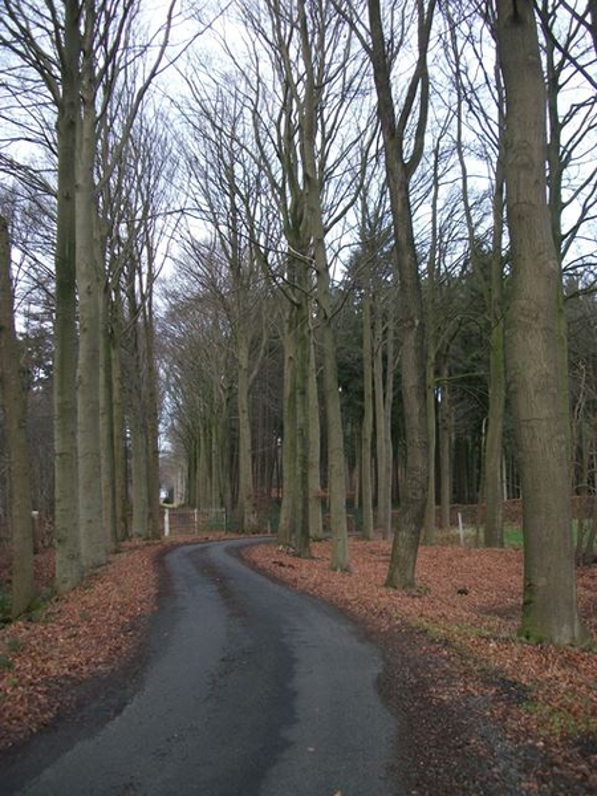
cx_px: 298
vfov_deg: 56.8
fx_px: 736
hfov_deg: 44.2
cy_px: 398
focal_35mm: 32
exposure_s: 1/125
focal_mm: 5.7
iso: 80
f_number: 2.9
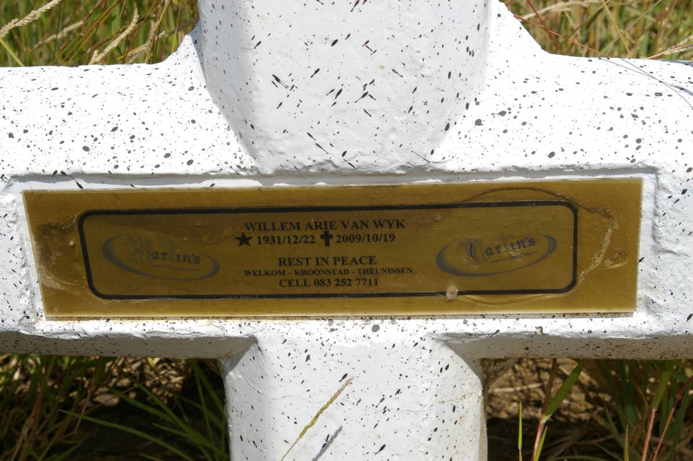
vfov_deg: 21.0
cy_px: 230
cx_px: 346
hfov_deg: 31.2
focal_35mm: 64
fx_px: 1241
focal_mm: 43
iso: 200
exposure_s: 1/180
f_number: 16
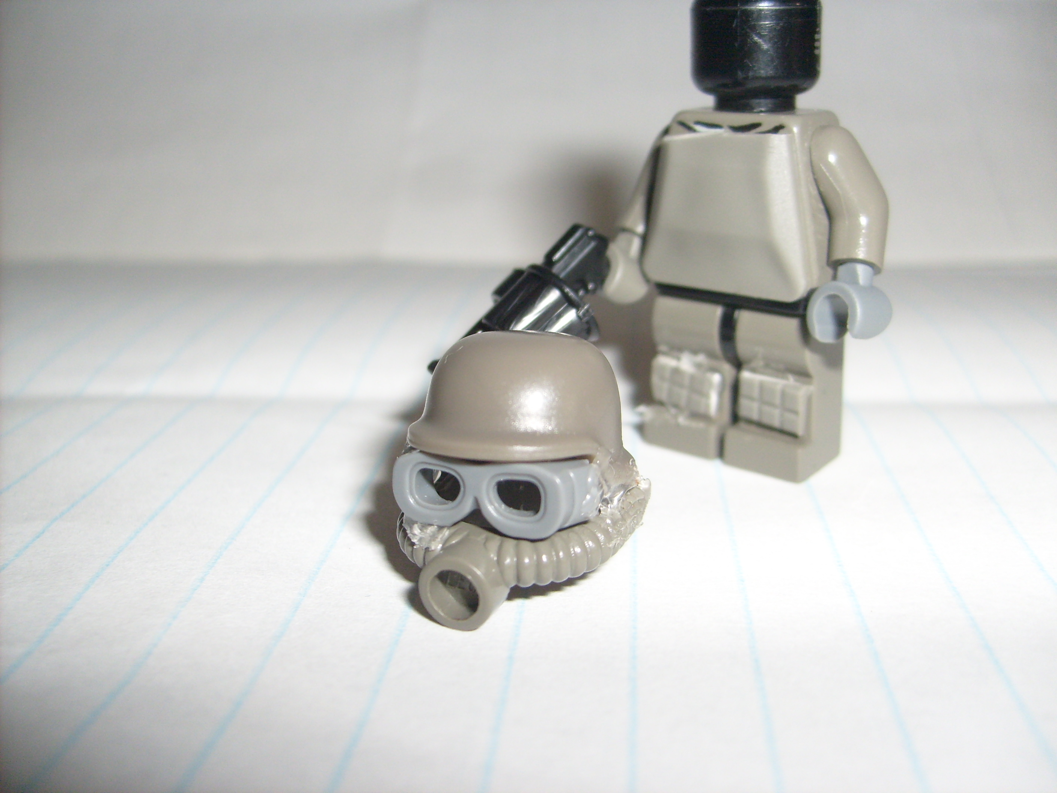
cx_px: 528
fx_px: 1069
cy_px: 396
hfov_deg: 52.6
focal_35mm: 35
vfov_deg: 40.7
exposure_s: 1/45
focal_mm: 5.8
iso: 100
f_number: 2.8
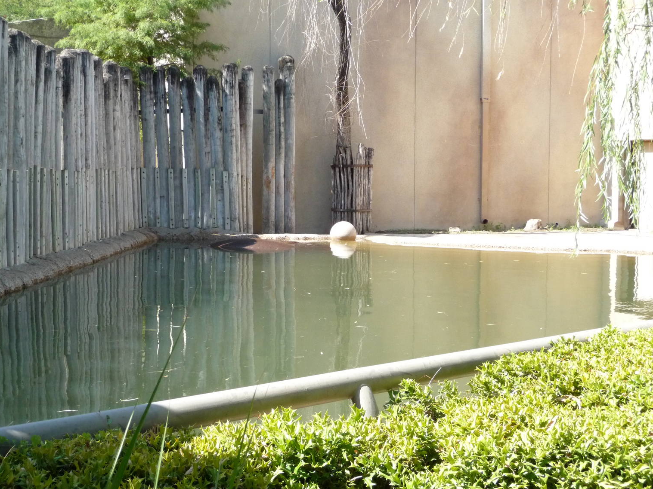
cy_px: 243
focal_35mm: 58
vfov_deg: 25.2
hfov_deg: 33.2
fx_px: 1094
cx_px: 312
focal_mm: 9.3
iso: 320
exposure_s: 1/500
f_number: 4.3
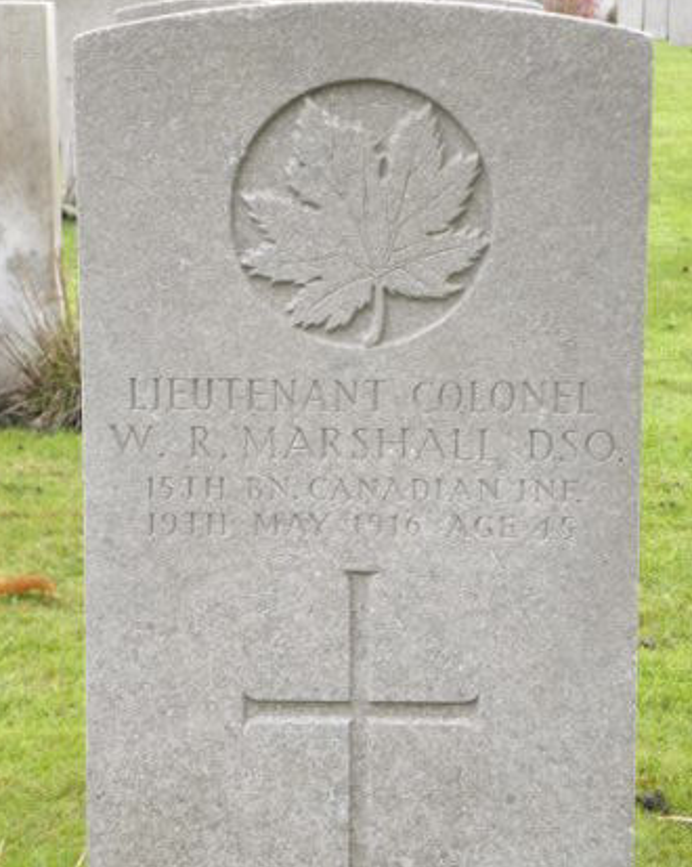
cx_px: 342
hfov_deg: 17.1
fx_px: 2306
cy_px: 449
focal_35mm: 90
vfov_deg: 21.3
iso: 178
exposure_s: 1/77.6
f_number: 4
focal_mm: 15.1
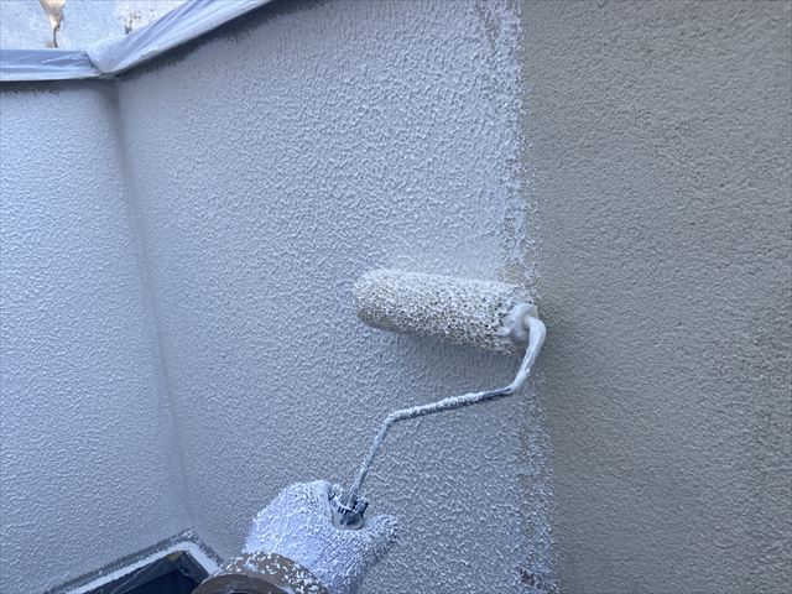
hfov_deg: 63.4
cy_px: 297
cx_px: 396
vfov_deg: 49.7
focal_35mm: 28
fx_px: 641
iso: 20
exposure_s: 1/200
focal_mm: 3.99
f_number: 1.8
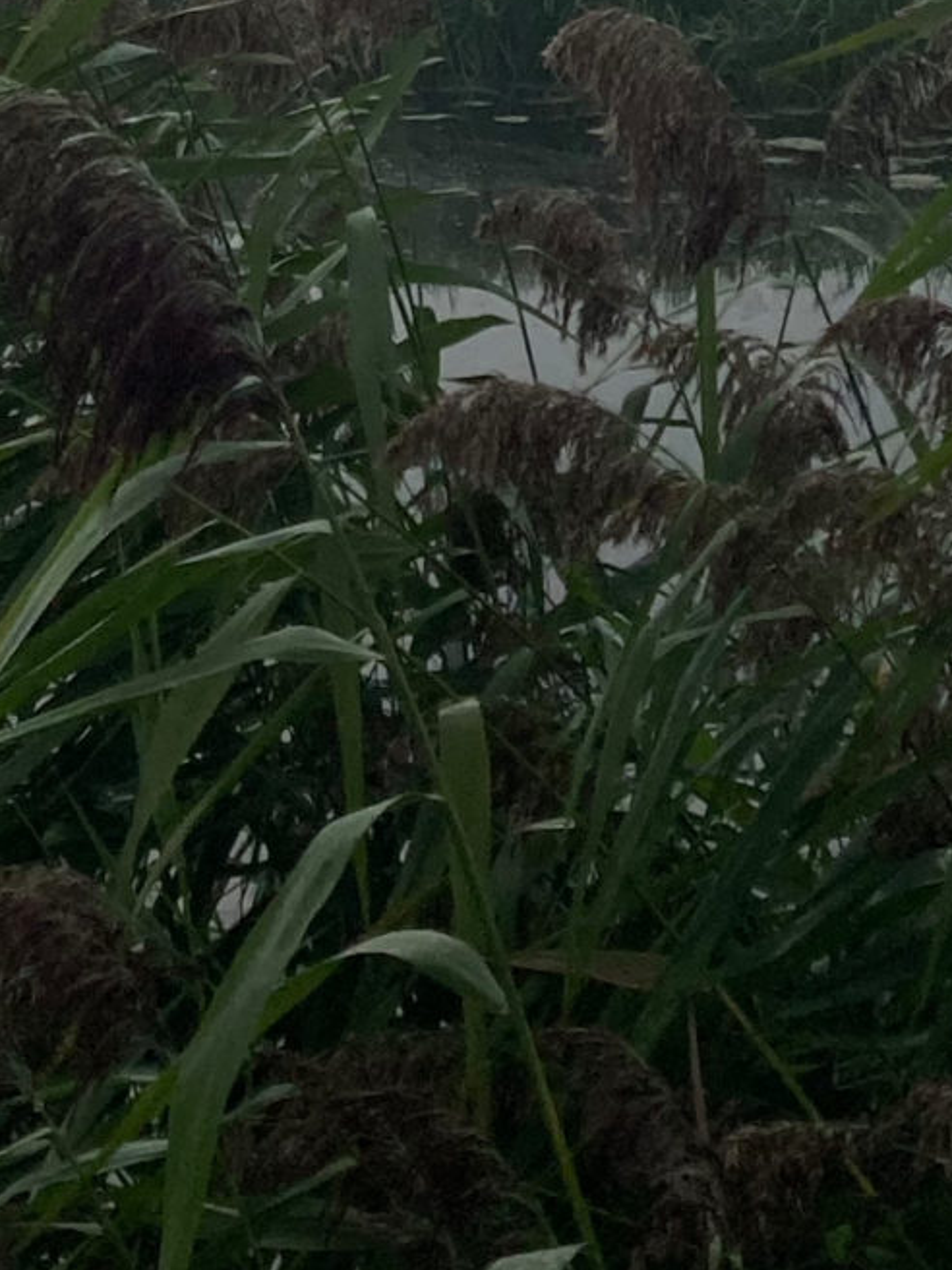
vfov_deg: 13.7
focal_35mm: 123
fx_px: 4510
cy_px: -1251
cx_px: 402
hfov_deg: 12.0
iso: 25
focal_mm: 3.99
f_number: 1.8
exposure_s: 1/6098
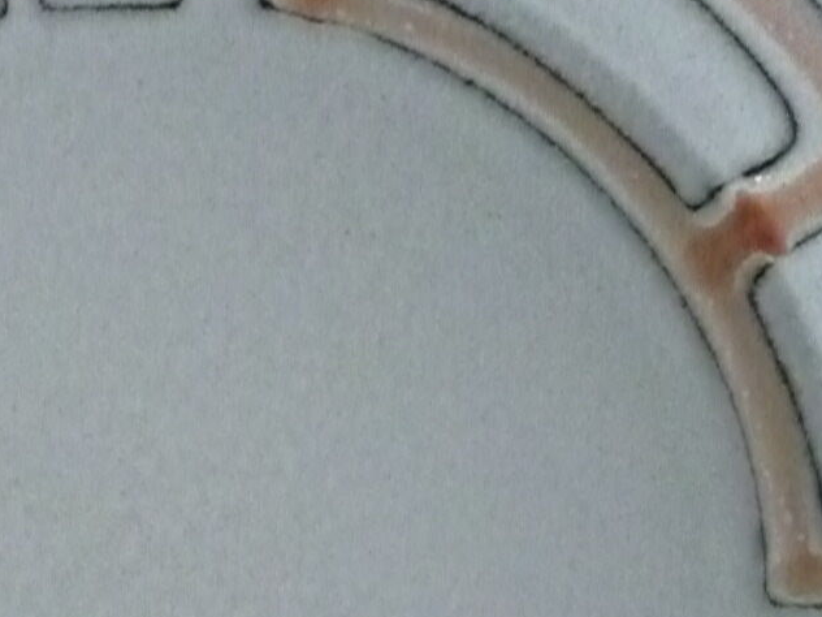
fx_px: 1923
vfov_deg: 17.6
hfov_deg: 23.7
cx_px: 140
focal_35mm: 81
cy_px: 689
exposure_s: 1/640
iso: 1600
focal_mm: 4.4
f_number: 3.2
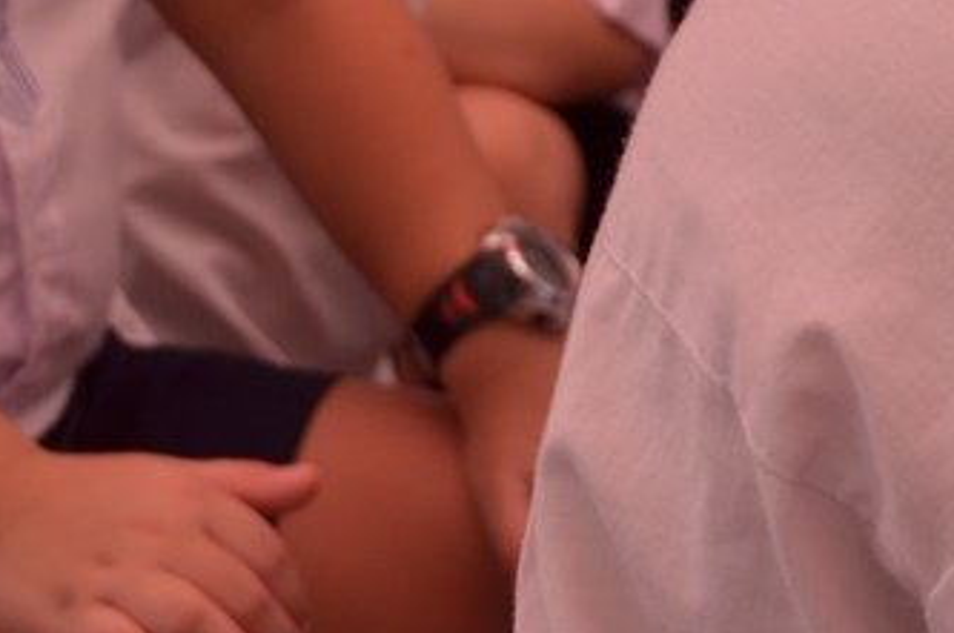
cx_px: 1312
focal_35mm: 213
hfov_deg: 9.5
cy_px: -319
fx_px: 5636
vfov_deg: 6.3
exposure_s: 1/160
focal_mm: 32
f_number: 6.3
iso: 200
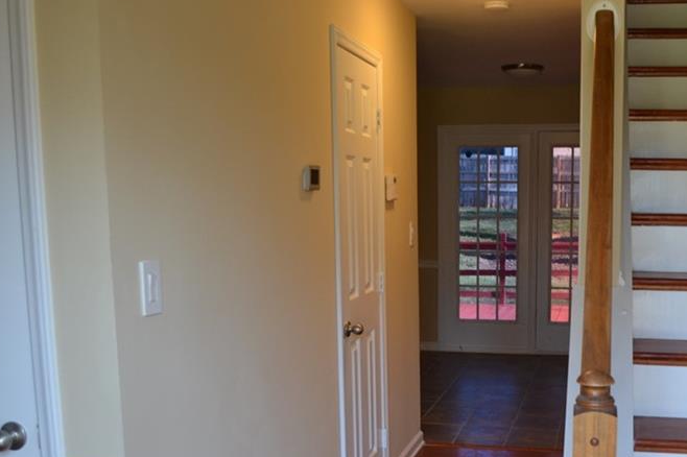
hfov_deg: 45.6
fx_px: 801
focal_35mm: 42
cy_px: 322
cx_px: 468
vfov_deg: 31.5
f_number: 4
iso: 400
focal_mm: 18
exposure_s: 1/60
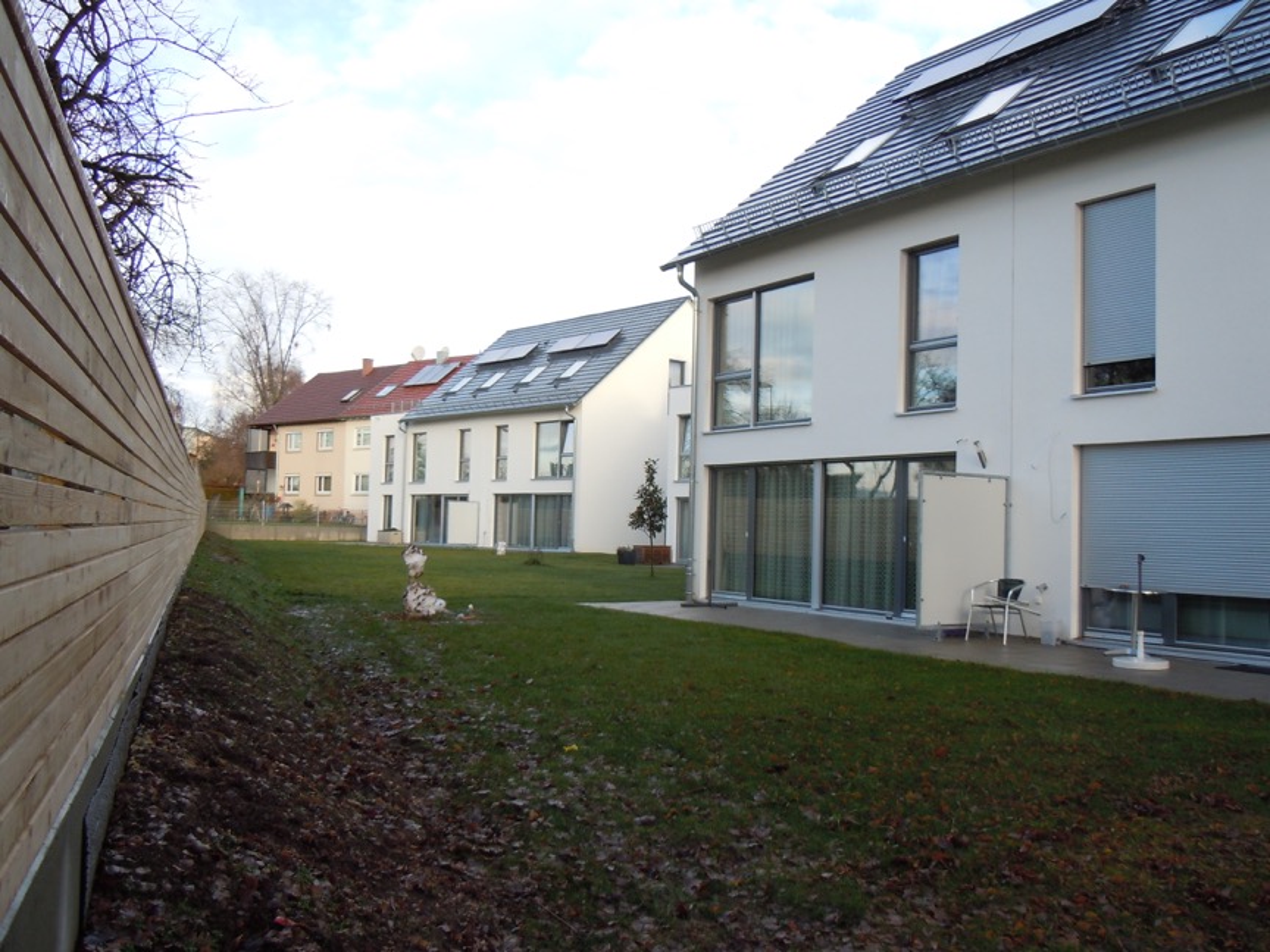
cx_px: 635
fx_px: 1101
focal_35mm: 30
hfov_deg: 60.0
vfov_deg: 46.8
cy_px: 476
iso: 100
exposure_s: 1/160
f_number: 3.5
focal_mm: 5.4
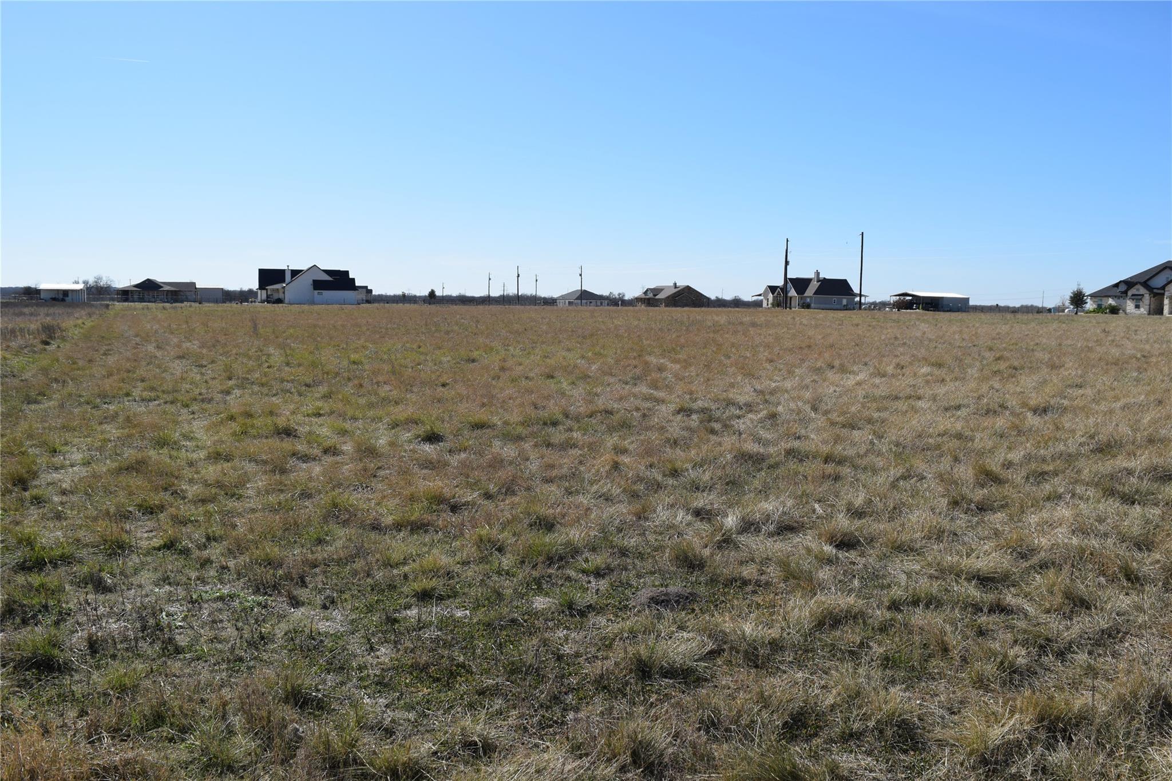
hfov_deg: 67.4
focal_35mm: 27
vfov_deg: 47.9
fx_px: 879
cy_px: 390
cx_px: 586
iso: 200
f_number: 10
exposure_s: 1/400
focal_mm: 18
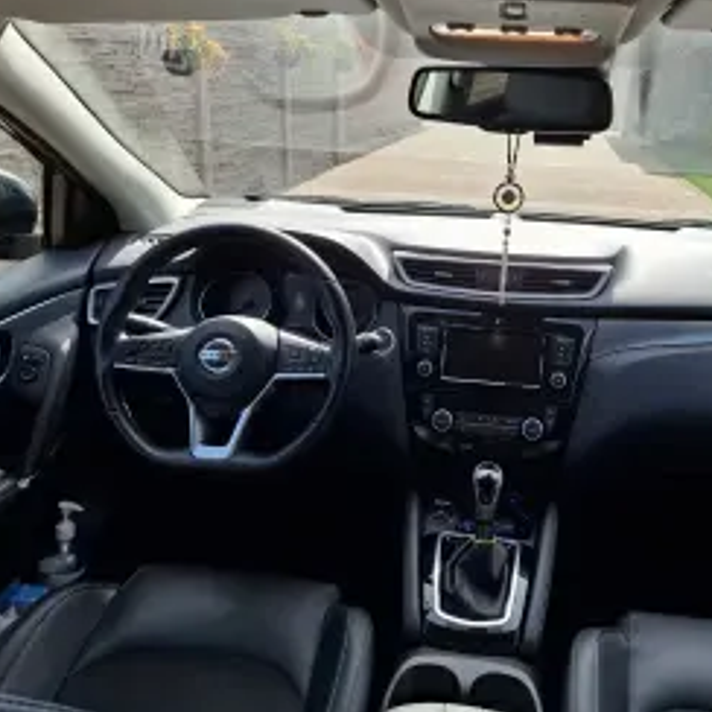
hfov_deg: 53.3
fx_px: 698
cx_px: 452
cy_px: 347
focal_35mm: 30
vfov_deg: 54.0
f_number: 1.8
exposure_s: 1/687
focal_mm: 5.54
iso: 50
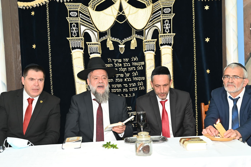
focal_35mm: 52
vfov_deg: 25.9
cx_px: 126
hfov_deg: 38.2
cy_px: 84
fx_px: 362
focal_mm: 52
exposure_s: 1/125
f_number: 4
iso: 1600
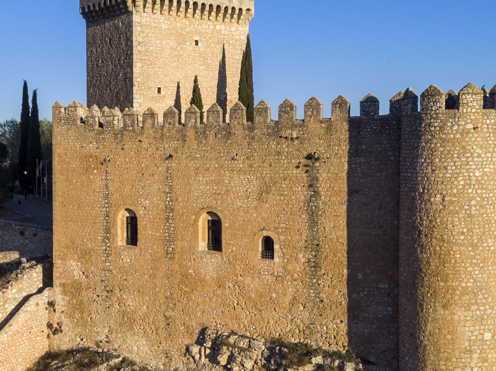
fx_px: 730
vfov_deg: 28.2
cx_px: 81
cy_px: 266
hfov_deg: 35.9
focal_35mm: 51
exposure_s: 1/800
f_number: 2.8
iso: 100
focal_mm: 4.5
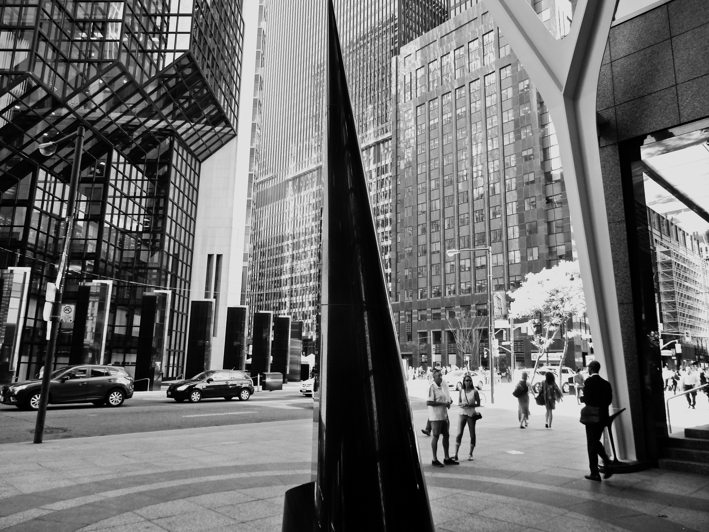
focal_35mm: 25
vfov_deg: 54.9
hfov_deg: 69.4
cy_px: 266
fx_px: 512
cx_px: 354
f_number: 3.7
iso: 125
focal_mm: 4.5
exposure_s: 1/60
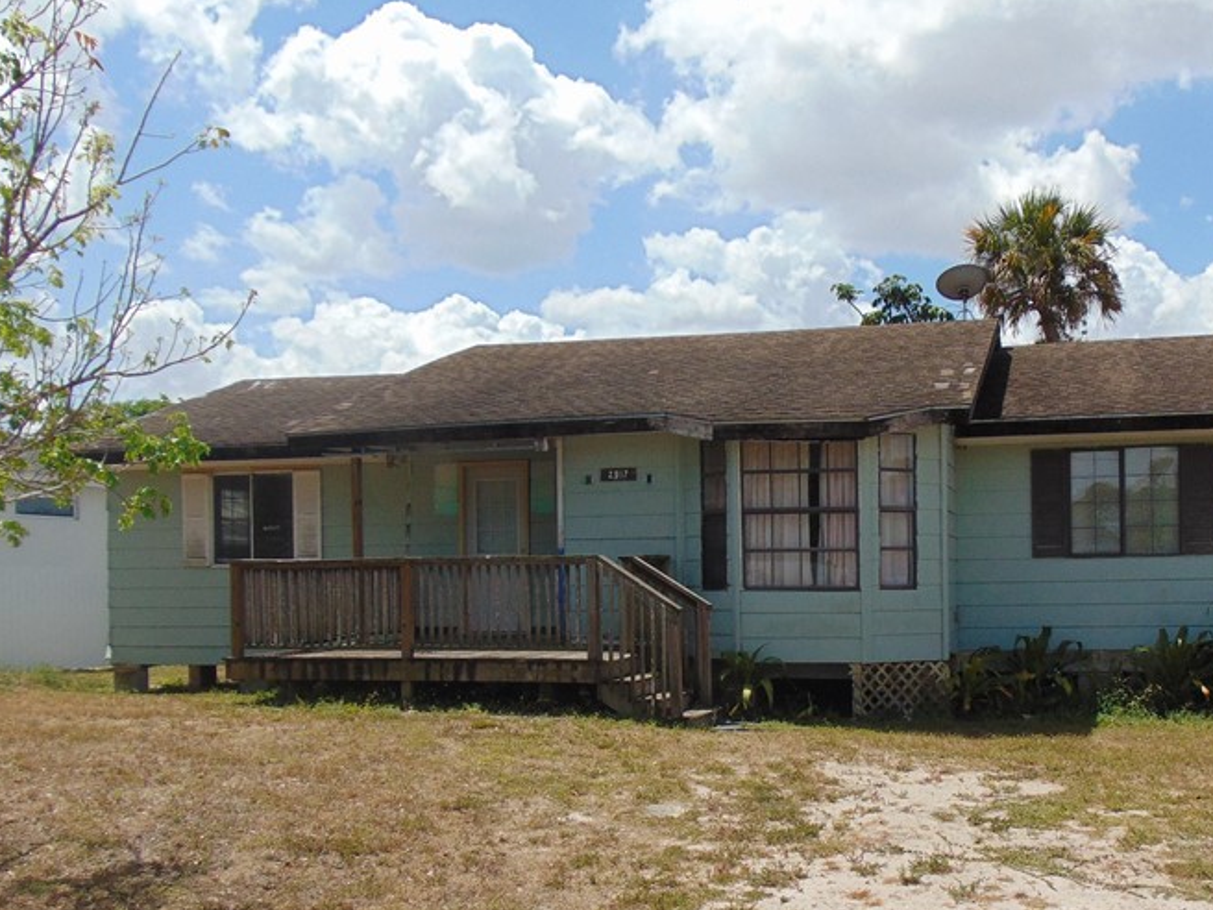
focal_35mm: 39
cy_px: 614
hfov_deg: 47.5
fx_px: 1367
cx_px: 736
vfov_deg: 36.4
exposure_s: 1/400
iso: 80
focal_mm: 4.5
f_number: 7.7
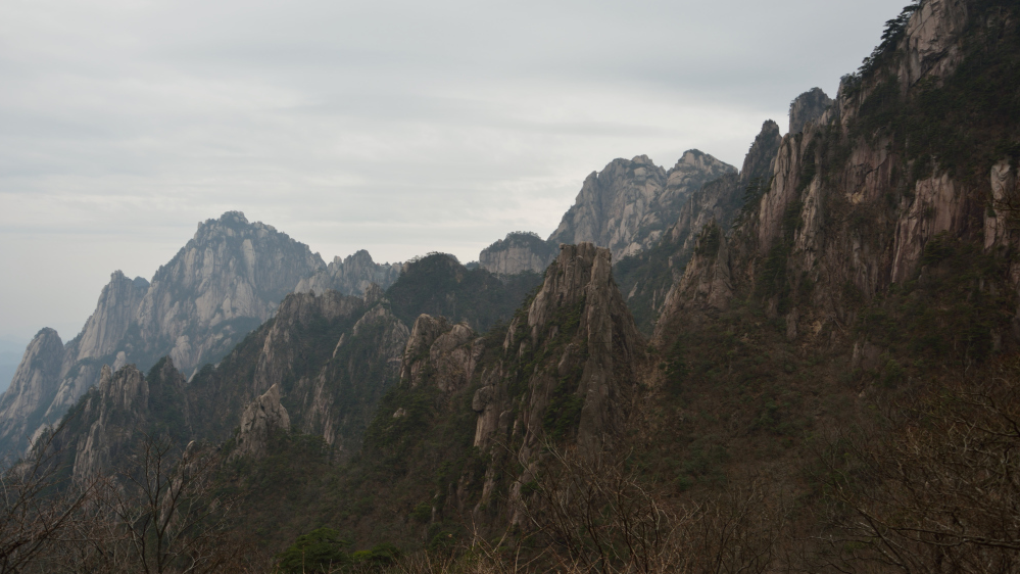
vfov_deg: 40.2
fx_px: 784
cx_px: 507
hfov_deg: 66.1
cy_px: 282
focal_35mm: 29
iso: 100
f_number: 5
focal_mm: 18
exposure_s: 1/200
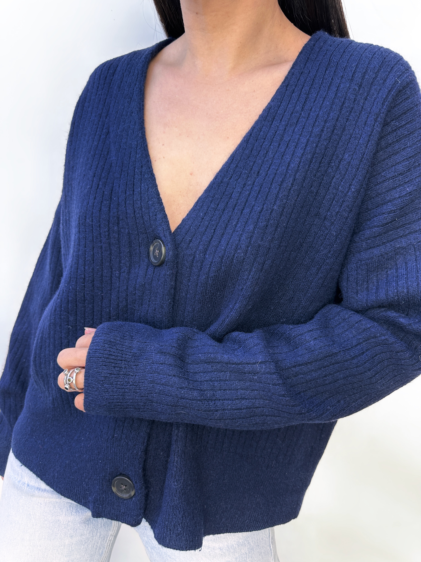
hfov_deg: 56.8
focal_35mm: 24
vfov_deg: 71.6
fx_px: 389
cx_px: 210
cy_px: 281
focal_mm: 6.86
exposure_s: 1/163
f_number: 1.78
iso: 80
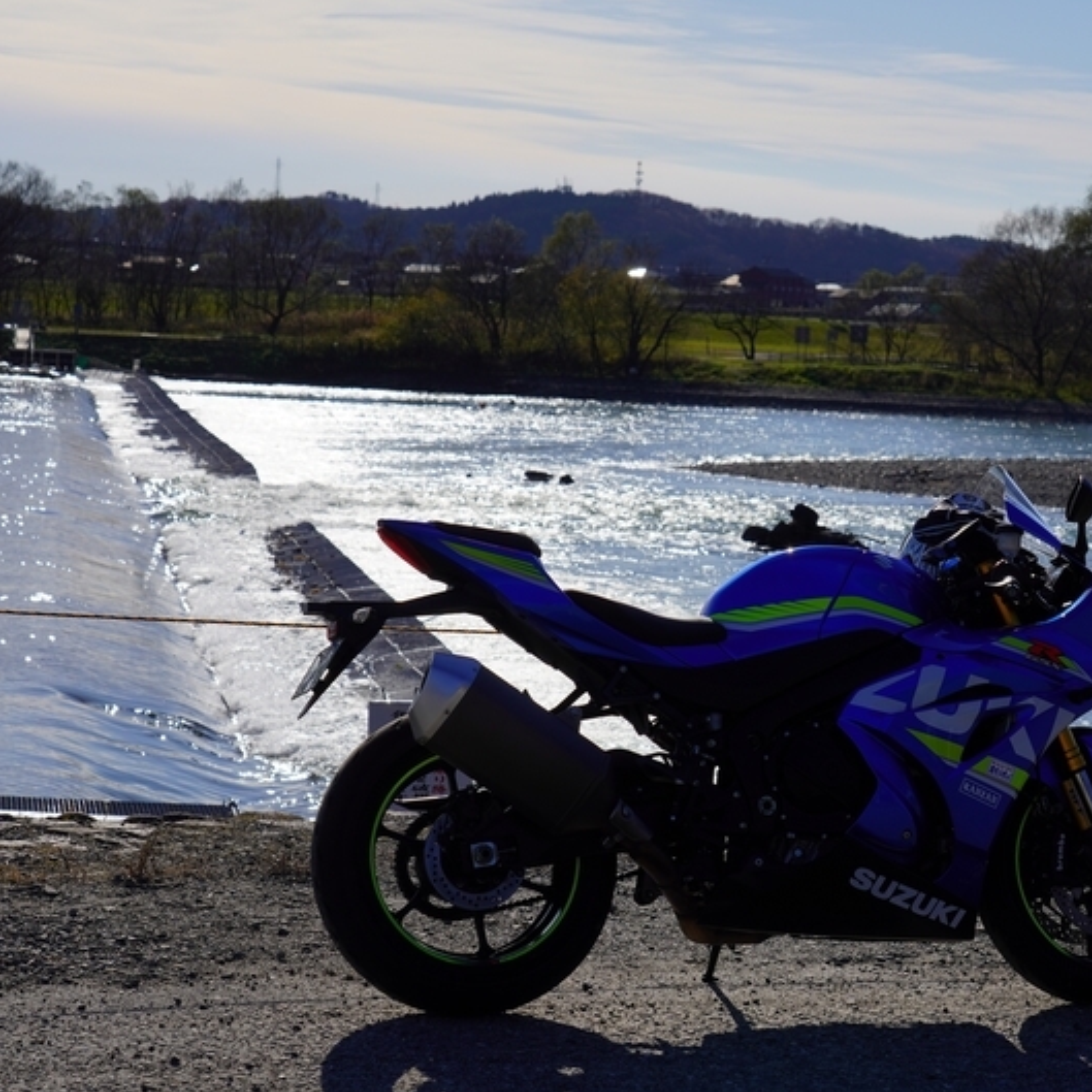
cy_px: 548
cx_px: 665
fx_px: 3212
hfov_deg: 19.3
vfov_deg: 19.3
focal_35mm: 90
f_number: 8
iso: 100
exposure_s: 1/1000
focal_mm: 70
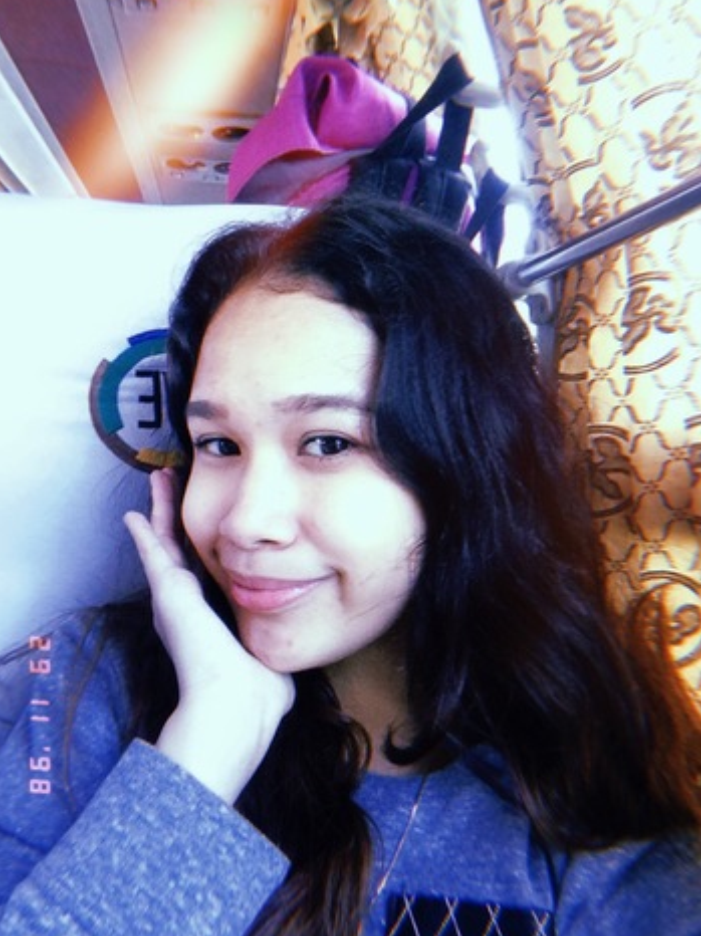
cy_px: 456
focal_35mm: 34
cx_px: 341
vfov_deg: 54.0
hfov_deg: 41.8
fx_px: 919
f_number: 2.4
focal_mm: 2.15
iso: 200
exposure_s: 1/30
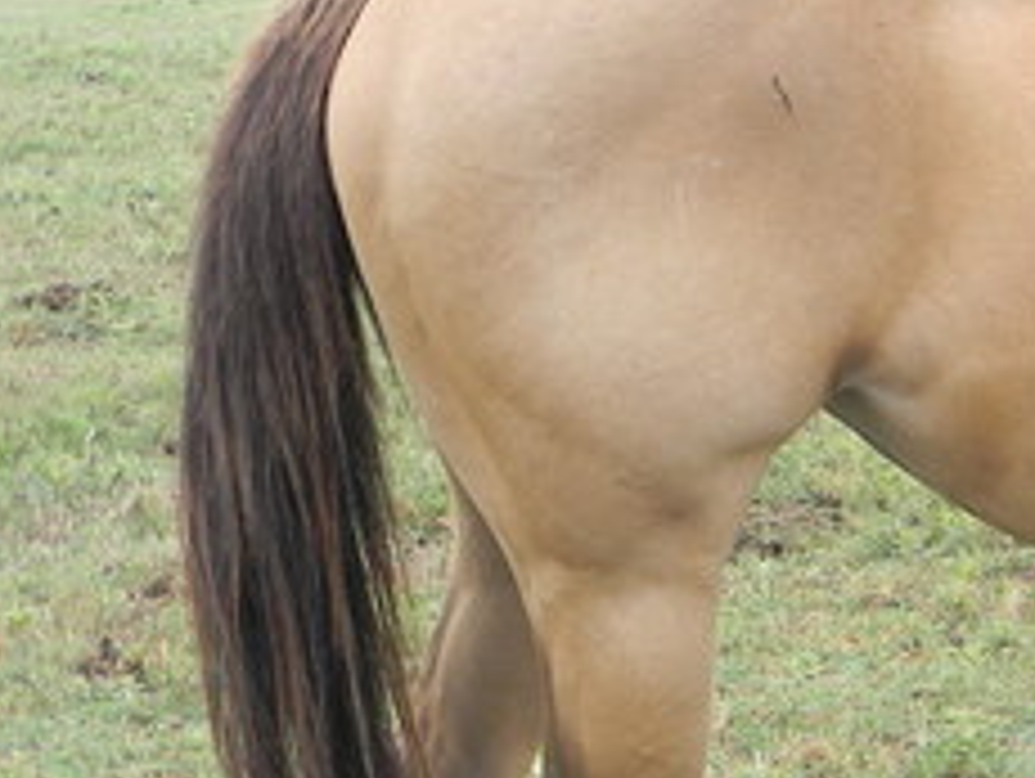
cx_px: 1166
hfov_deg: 16.7
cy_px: 418
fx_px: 3412
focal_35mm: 114
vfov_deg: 13.0
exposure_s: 1/34.4
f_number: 3.8
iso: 80
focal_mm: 7.3
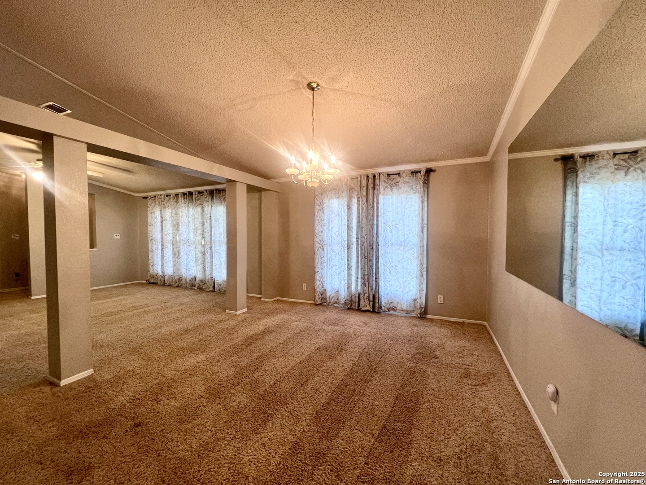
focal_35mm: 13
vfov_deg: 89.9
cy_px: 242
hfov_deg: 106.2
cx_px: 323
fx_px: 243
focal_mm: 1.57
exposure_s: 1/120
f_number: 1.8
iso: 200
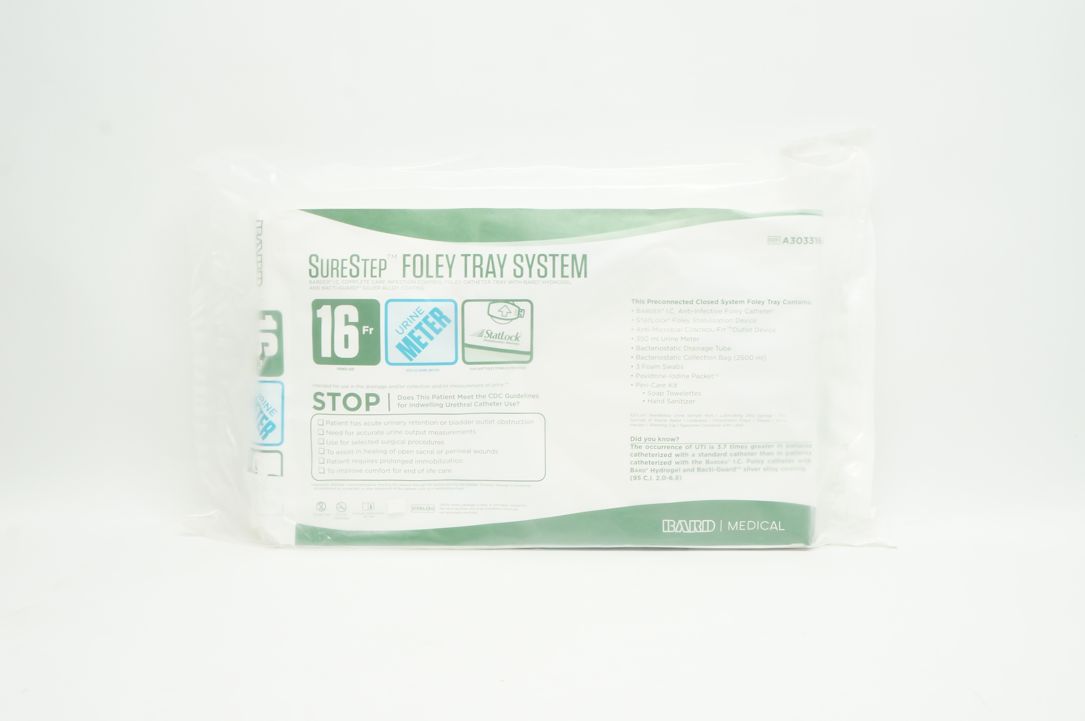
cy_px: 360
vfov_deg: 34.1
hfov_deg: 49.6
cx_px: 542
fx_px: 1174
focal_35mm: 39
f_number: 11
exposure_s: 1/13
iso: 400
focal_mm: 26
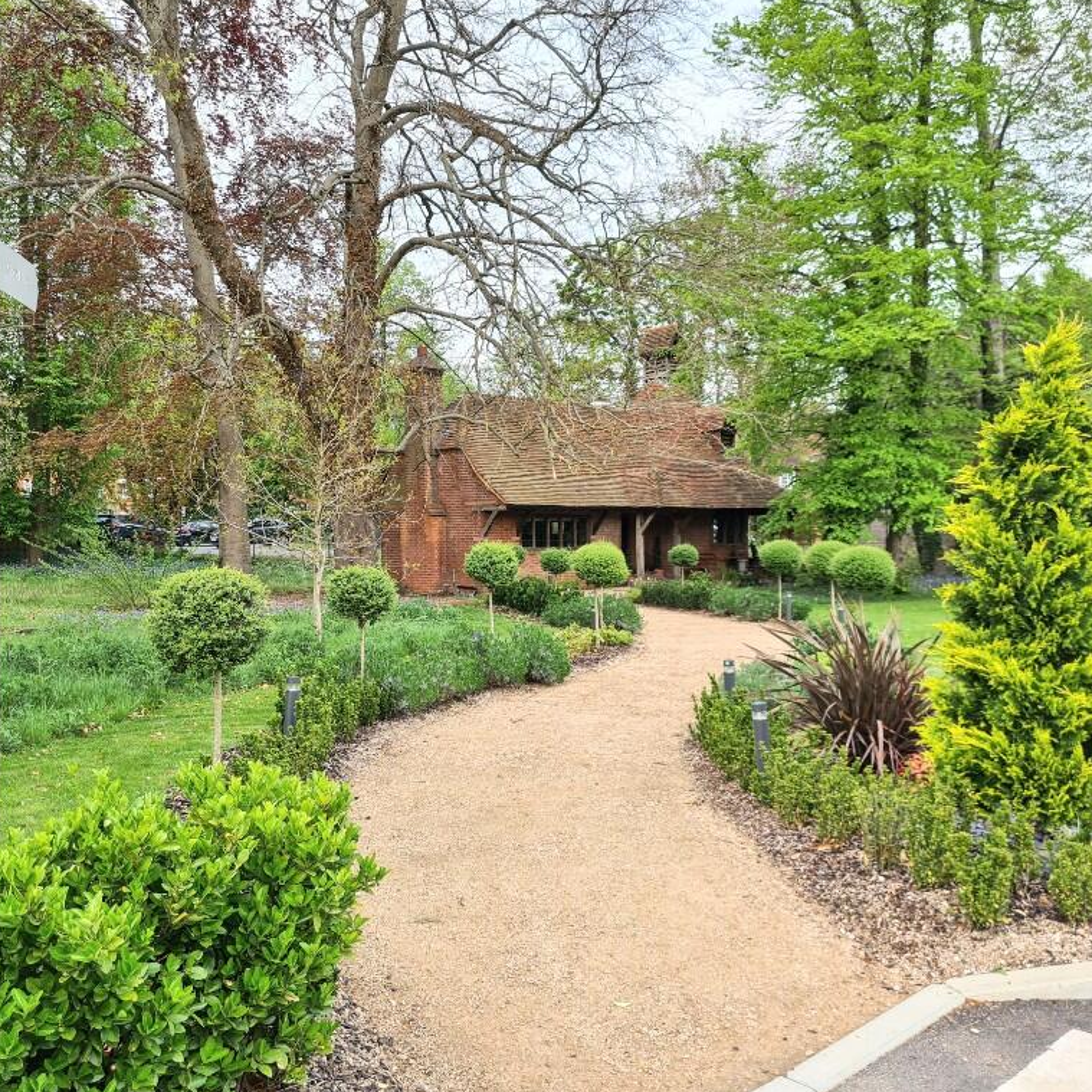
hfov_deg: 52.5
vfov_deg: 52.5
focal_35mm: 31
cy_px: 545
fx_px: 1106
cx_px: 587
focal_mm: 5.4
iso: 50
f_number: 1.8
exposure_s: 1/832
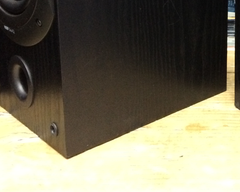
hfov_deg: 27.6
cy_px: -6
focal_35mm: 65
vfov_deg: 22.5
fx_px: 462
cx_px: 234
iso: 250
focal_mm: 4.15
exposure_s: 1/17
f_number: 2.2
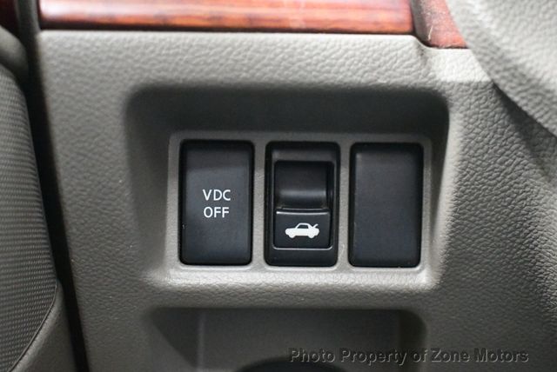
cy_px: 186
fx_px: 991
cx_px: 278
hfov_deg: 31.4
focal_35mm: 64
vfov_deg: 21.3
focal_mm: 32
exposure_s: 1/40
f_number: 4.5
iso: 12800
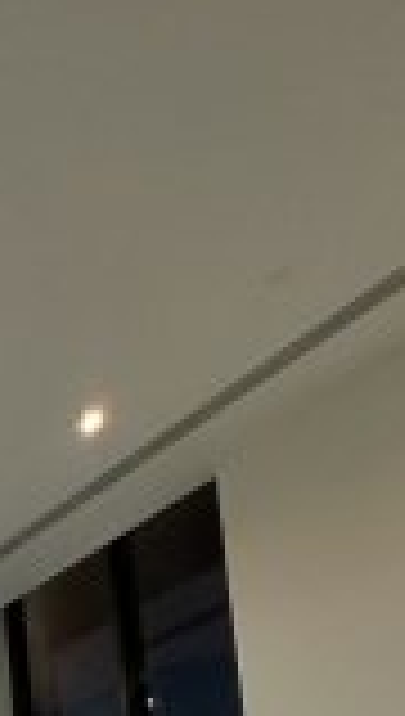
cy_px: 1013
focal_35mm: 44
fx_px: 836
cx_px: -308
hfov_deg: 20.2
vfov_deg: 30.9
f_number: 2.2
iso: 40
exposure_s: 1/201
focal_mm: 2.22
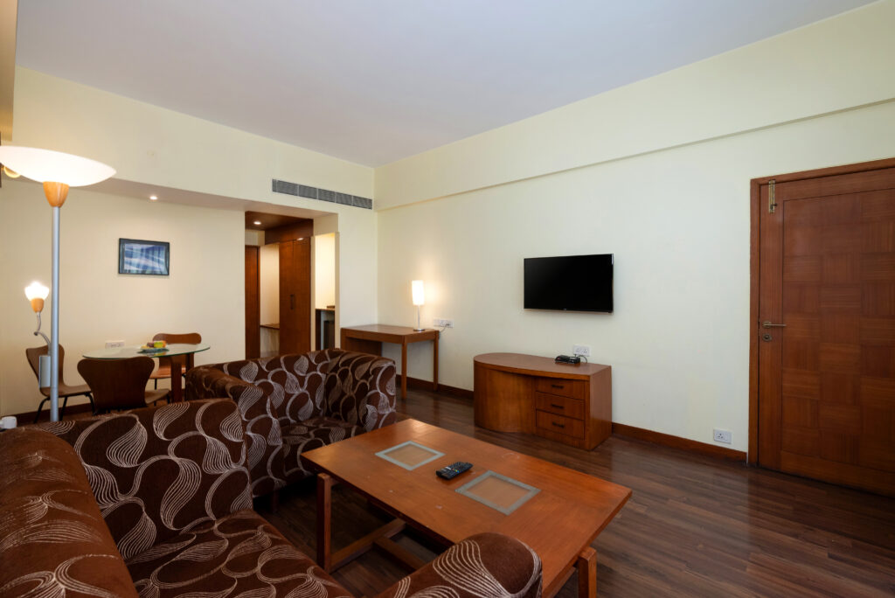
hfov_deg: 96.7
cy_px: 299
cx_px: 448
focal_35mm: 16
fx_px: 398
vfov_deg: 73.8
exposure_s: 1/1.25
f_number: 8
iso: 125
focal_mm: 16
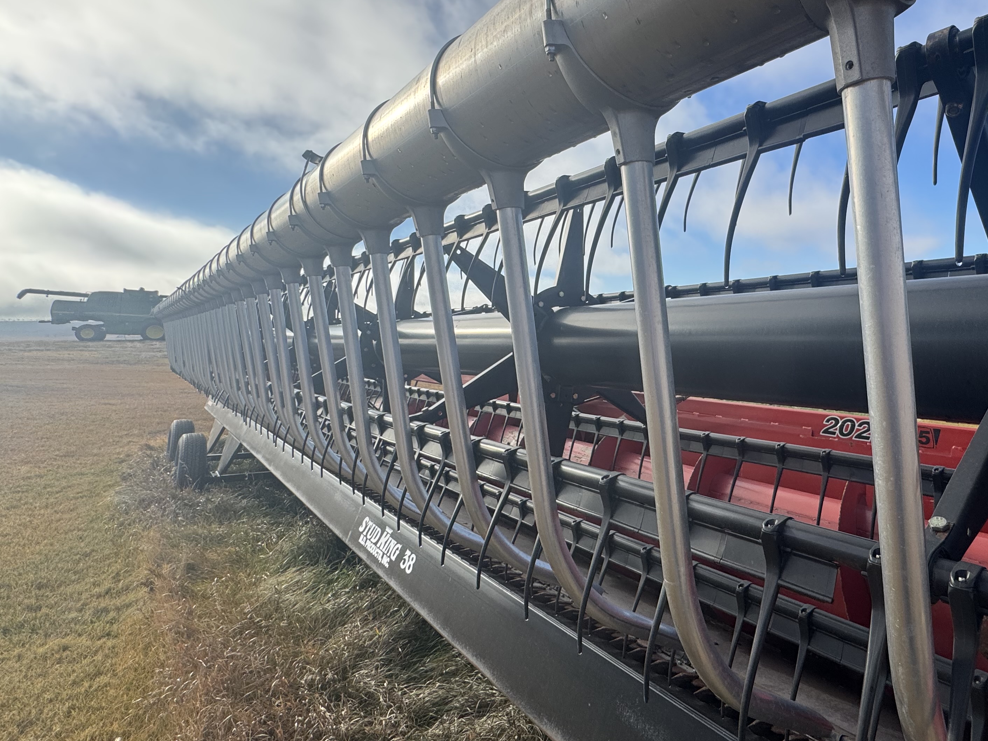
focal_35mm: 20
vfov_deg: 65.7
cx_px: 650
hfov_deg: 79.3
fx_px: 571
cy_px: 325
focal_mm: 2.22
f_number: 2.2
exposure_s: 1/1370
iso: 50
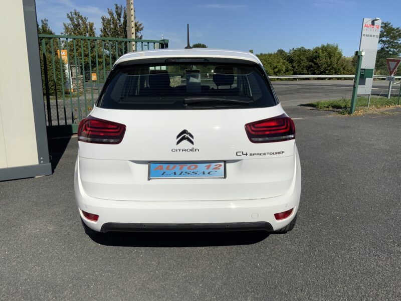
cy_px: 150
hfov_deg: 61.7
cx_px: 200
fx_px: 336
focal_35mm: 29
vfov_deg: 48.2
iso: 20
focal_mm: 3
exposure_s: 1/7407
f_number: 1.8
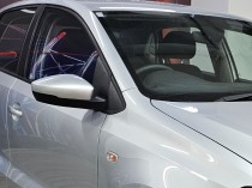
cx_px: 246
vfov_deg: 20.4
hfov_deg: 26.1
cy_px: 156
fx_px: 516
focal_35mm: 71
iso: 250
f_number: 1.7
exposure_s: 1/100
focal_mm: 6.3
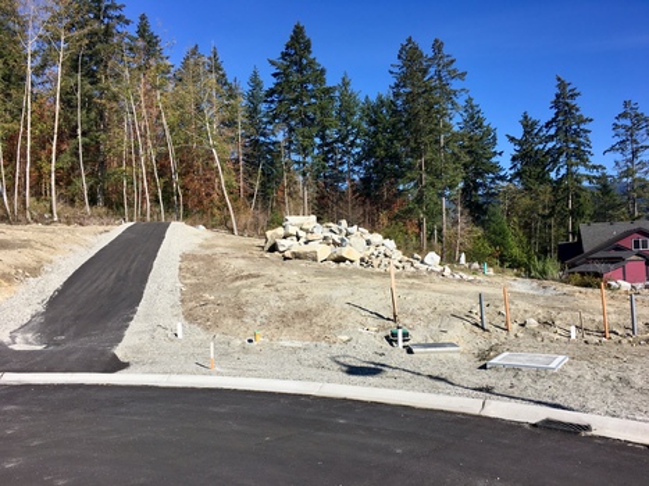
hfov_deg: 61.7
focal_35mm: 29
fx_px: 544
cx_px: 324
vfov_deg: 48.2
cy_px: 243
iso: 25
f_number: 2.2
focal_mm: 4.15
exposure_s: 1/1538
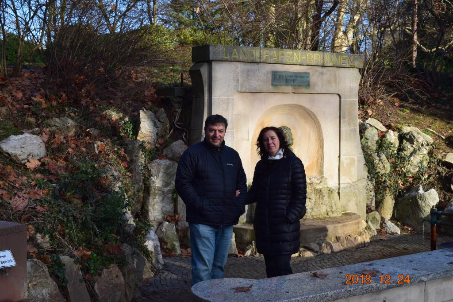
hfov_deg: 38.9
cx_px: 226
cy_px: 151
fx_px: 642
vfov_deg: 26.5
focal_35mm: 51
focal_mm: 34
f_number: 10
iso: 400
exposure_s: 1/250
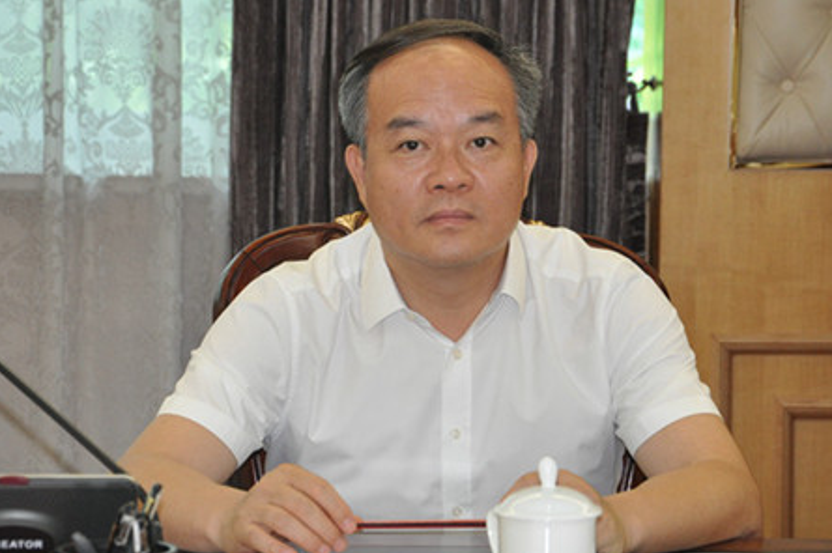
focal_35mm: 177
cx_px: 424
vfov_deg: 7.8
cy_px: 313
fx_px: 4083
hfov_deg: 11.6
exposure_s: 1/60
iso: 800
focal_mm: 75
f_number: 5.3
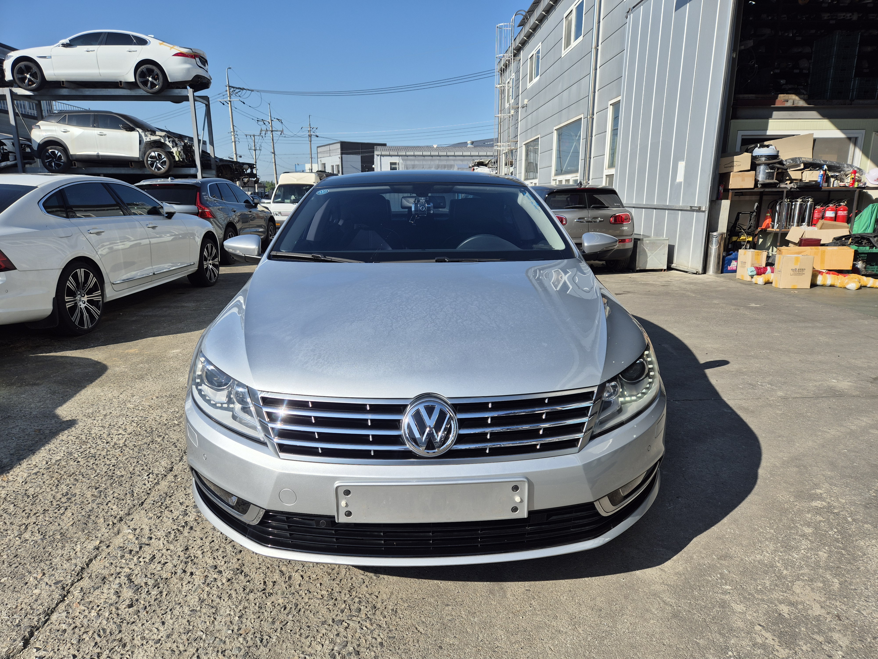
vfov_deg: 58.9
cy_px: 330
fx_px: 583
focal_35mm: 23
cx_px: 439
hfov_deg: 73.9
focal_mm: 5.4
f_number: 1.8
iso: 25
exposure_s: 1/1864
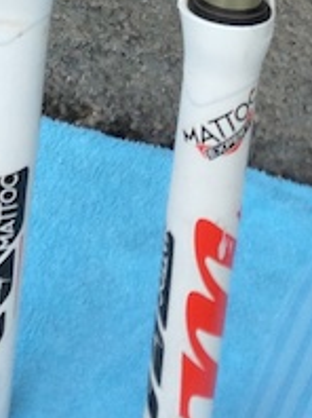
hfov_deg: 11.5
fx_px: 1554
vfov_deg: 14.4
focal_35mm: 129
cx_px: 215
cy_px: -188
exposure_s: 1/497
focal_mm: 3.3
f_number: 2.4
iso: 32
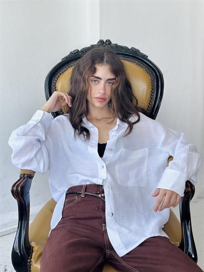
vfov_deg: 39.6
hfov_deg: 30.3
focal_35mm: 48
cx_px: 102
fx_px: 377
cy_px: 136
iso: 80
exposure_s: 1/158
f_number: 1.78
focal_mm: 6.86
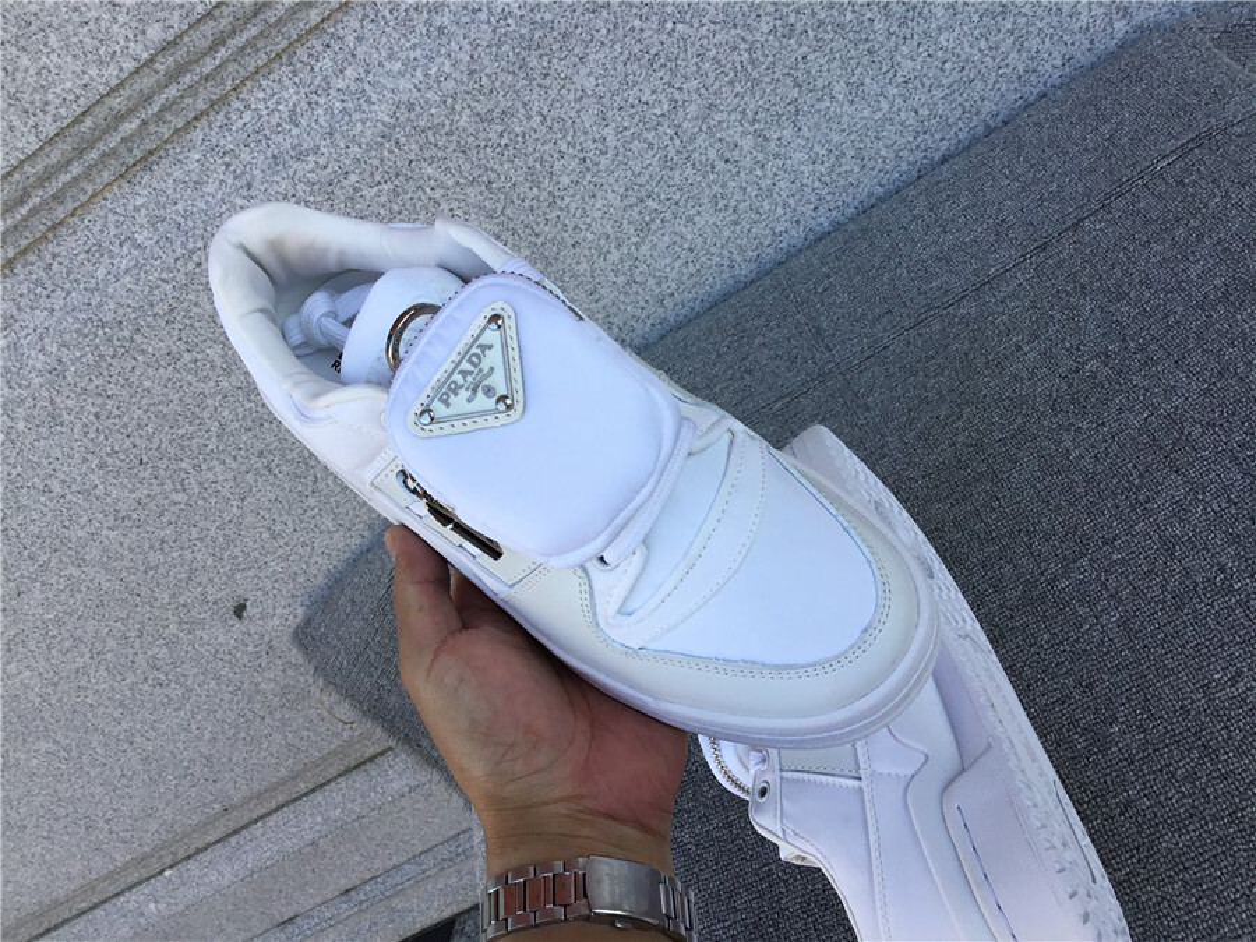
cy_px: 471
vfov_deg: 45.4
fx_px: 1125
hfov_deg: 58.4
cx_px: 628
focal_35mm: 31
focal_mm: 3.3
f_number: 2.4
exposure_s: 1/229
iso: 25
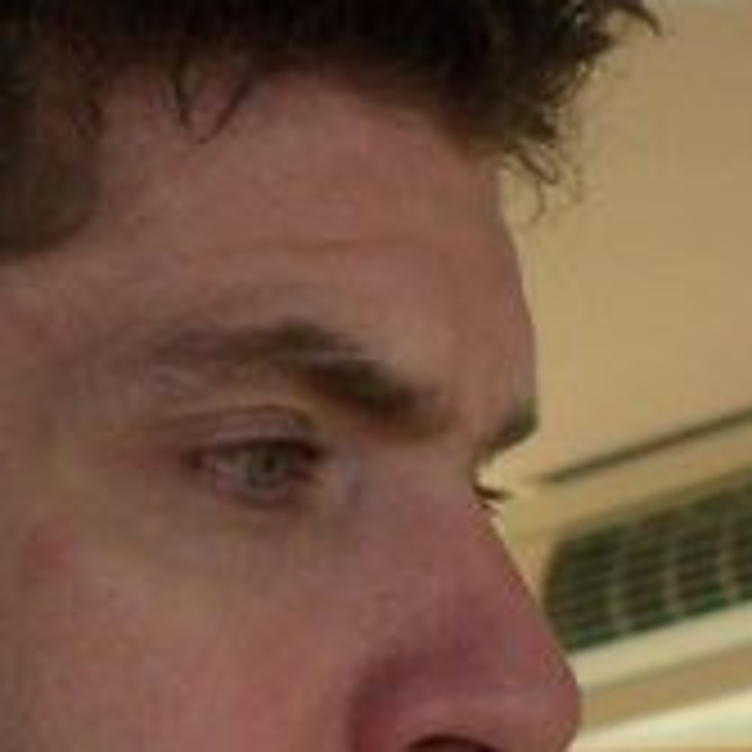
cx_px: 72
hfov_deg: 2.8
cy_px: 757
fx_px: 15214
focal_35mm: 619
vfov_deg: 2.8
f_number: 5.1
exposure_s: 1/125
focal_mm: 23.7
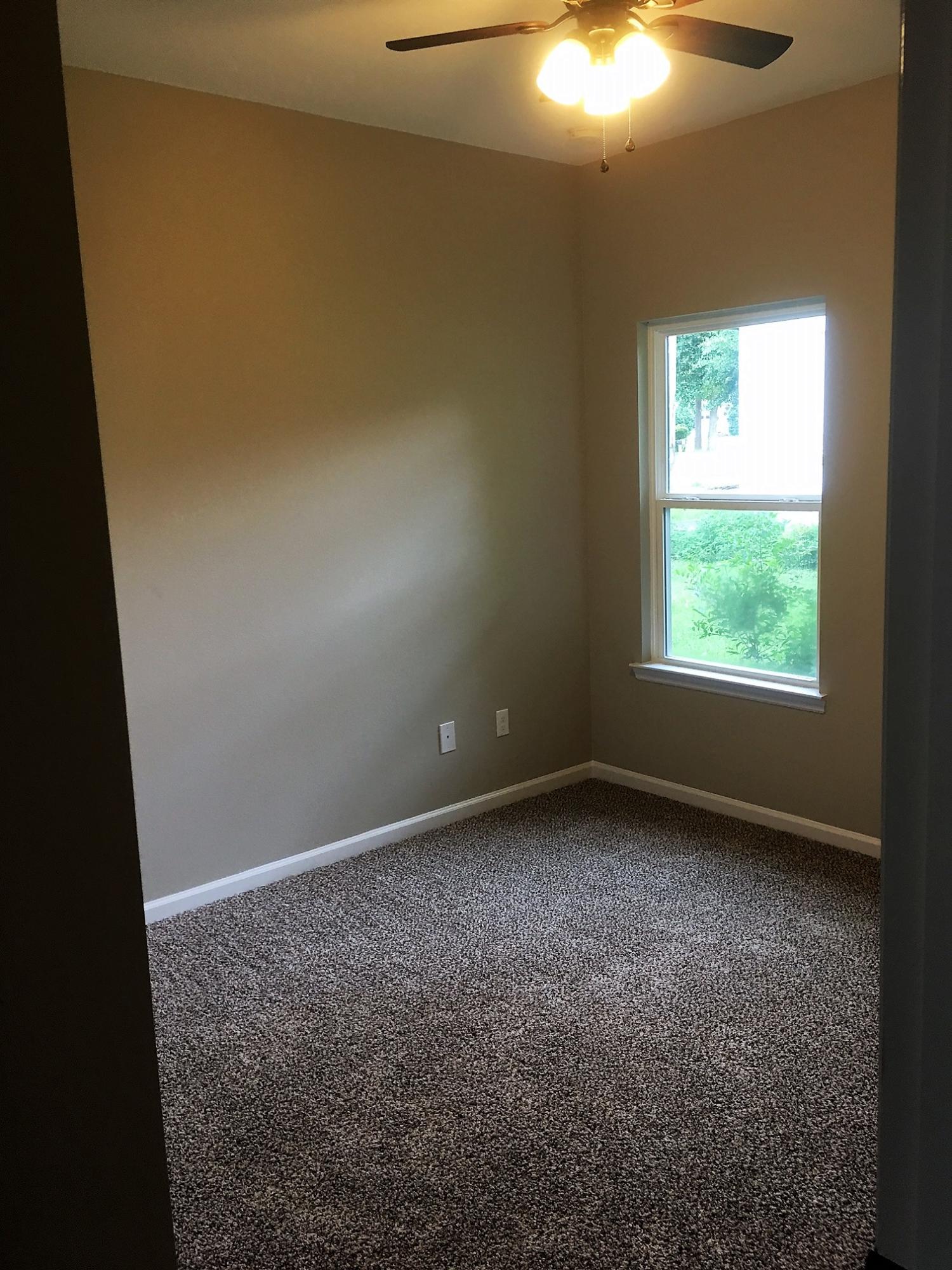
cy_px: 635
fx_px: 1063
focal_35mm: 29
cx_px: 476
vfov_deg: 61.7
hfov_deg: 48.2
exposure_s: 1/15
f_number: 2.2
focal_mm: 4.15
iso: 40
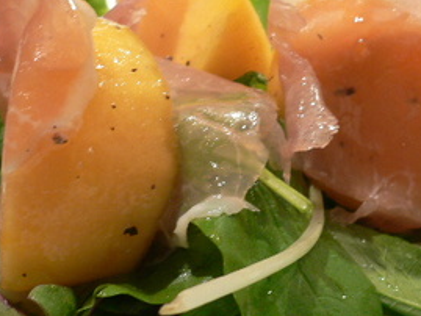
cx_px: 185
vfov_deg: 22.5
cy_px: 204
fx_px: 791
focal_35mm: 65
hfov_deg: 29.8
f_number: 2.8
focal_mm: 5.8
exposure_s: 1/13
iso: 100
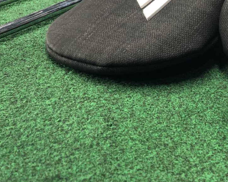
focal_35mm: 70
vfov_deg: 21.1
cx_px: 258
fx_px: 472
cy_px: -3
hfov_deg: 25.0
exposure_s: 1/50
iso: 32
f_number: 1.8
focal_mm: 3.99
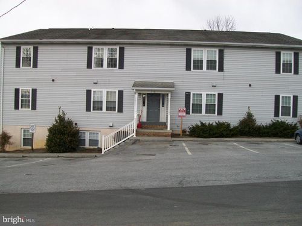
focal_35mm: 36
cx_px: 151
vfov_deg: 39.7
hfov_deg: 51.4
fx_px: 314
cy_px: 113
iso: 64
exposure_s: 1/400
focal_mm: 6
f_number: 2.7
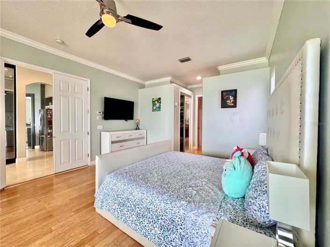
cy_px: 124
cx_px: 165
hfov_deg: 102.1
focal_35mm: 14
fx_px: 133
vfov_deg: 85.6
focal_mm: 2.22
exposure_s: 1/120
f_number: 2.2
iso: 200
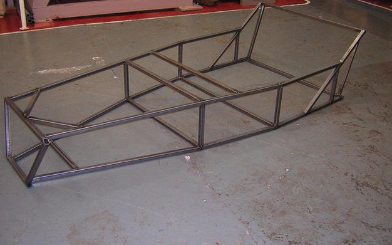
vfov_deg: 32.7
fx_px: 417
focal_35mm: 39
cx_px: 194
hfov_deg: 50.4
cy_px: 98
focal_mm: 4.7
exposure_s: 1/60.1
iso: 400
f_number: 2.6
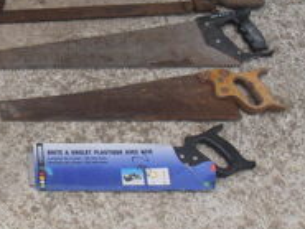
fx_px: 846
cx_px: -26
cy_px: 115
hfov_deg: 19.6
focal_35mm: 96
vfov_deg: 15.4
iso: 80
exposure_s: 1/125
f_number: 3.9
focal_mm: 6.61
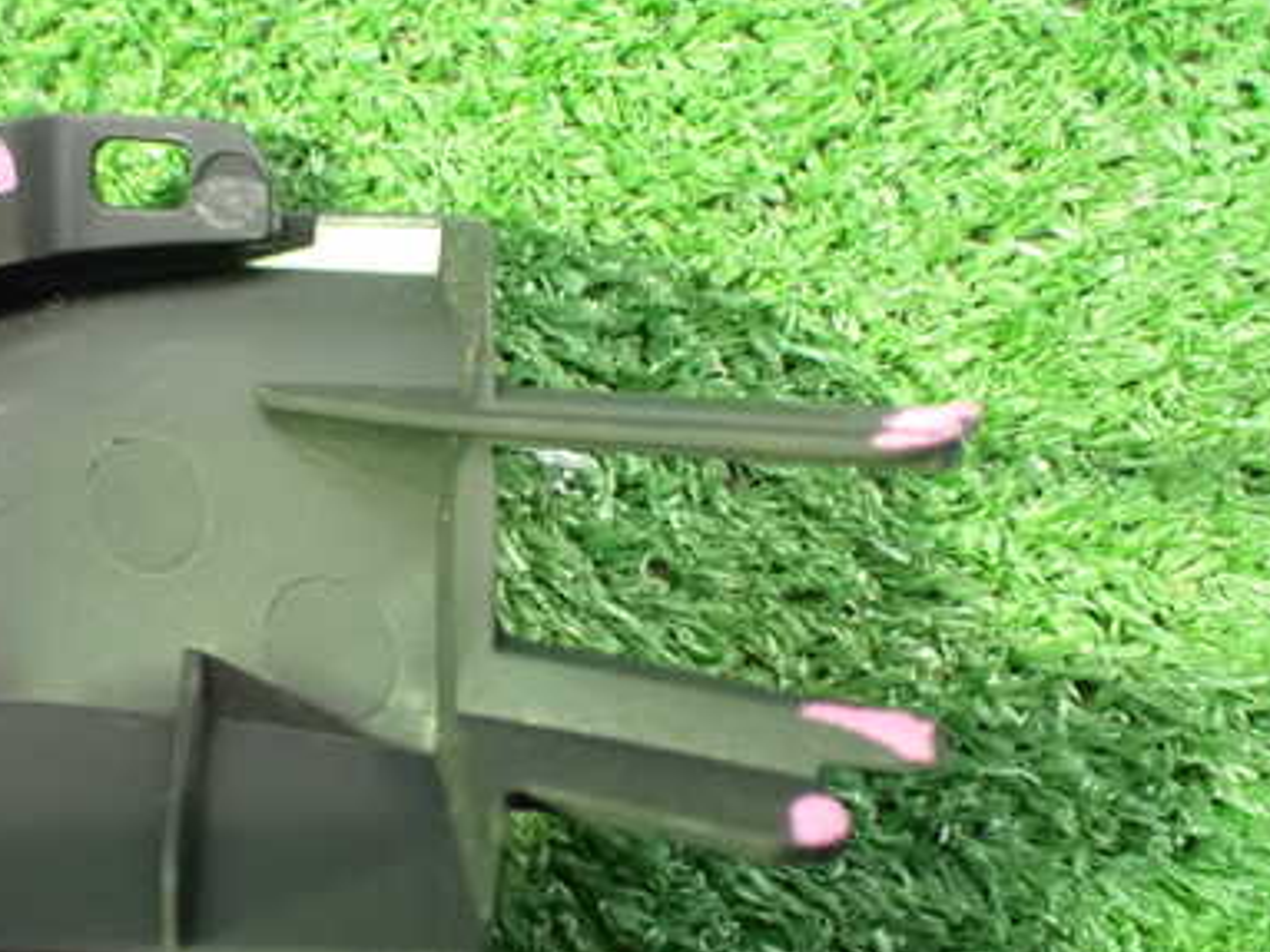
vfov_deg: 30.9
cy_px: 471
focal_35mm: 47
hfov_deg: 39.5
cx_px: 338
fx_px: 1724
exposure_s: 1/30
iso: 1600
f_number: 2.3
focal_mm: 5.4
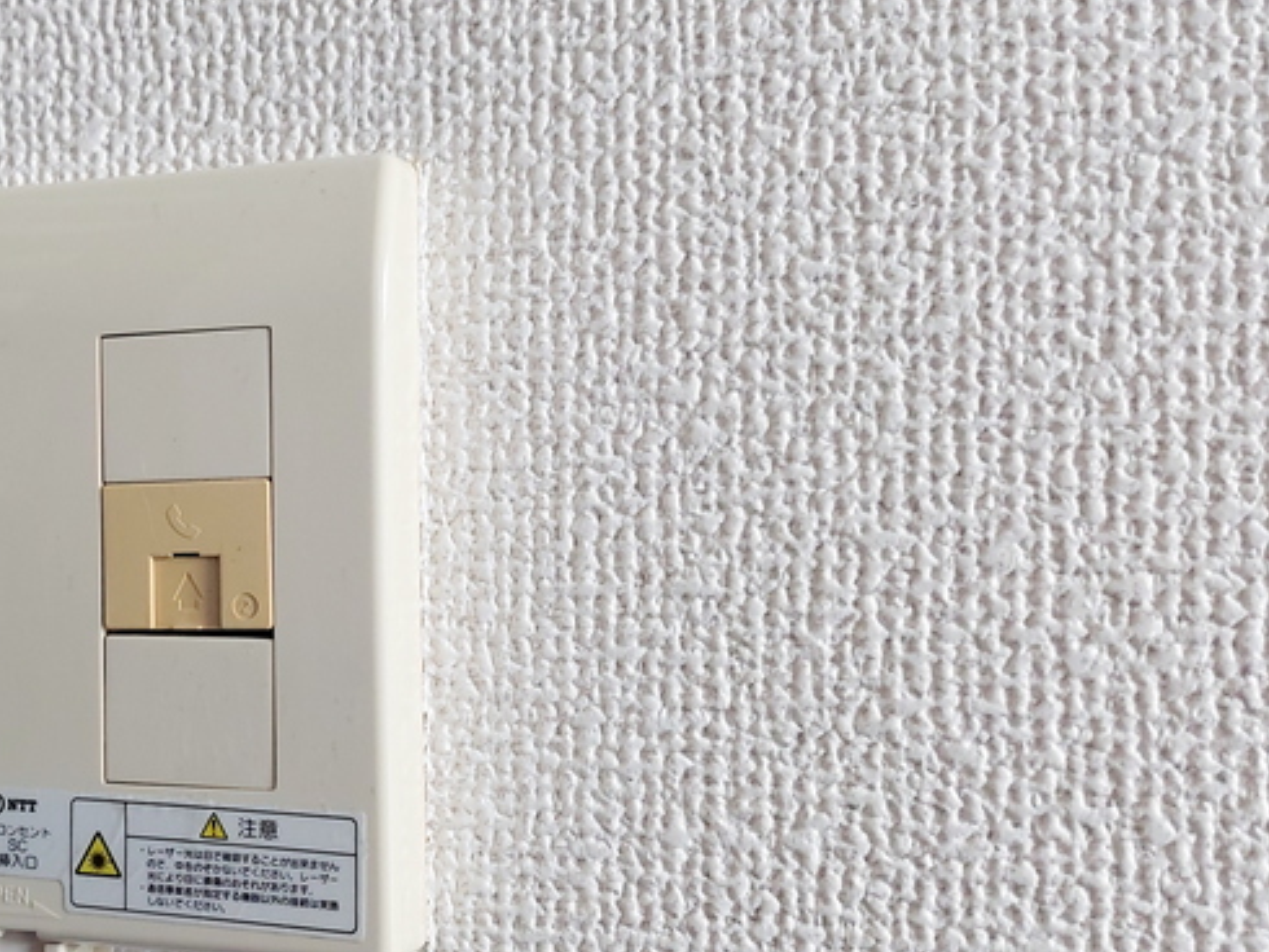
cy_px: 556
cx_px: 166
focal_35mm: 47
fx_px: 1724
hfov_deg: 38.1
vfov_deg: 30.8
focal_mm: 5.23
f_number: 1.8
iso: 125
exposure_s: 1/24
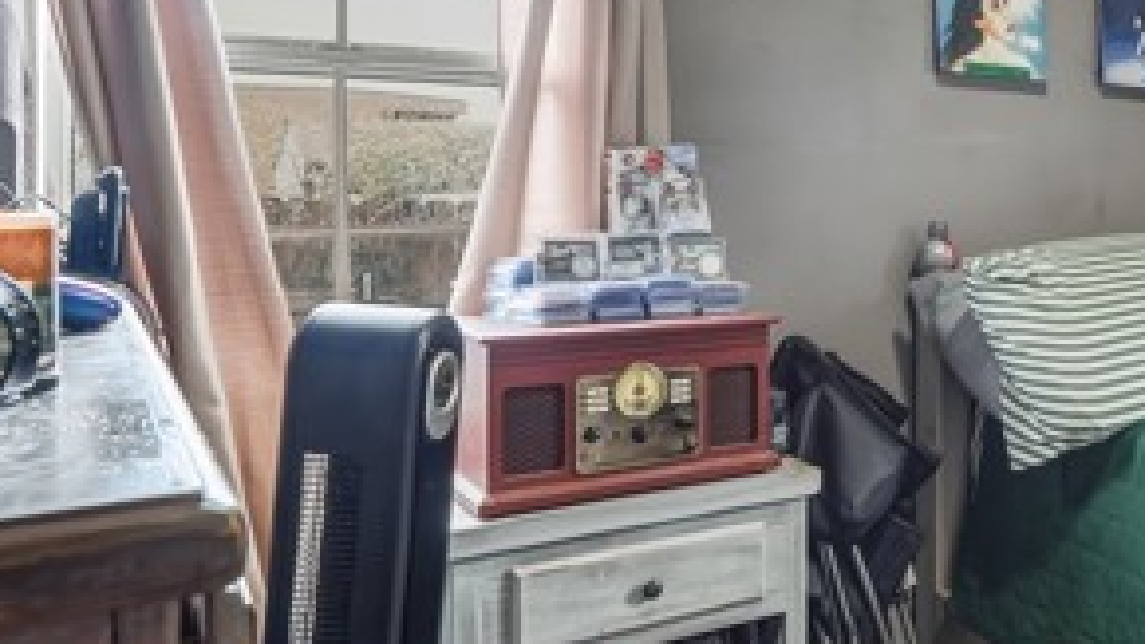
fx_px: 1123
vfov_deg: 31.7
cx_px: 1046
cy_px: 215
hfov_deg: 48.0
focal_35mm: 37
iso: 400
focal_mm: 16
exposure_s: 1/25
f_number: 9
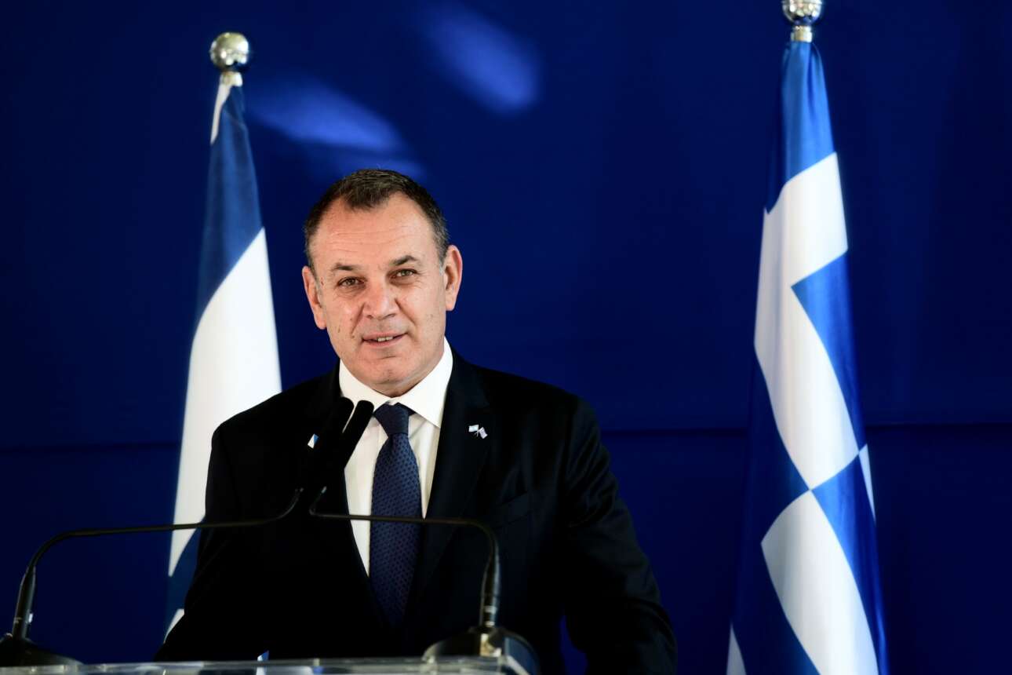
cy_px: 338
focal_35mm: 175
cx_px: 506
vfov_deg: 7.8
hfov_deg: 11.7
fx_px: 4919
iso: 500
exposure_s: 1/323
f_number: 3.5
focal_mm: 175
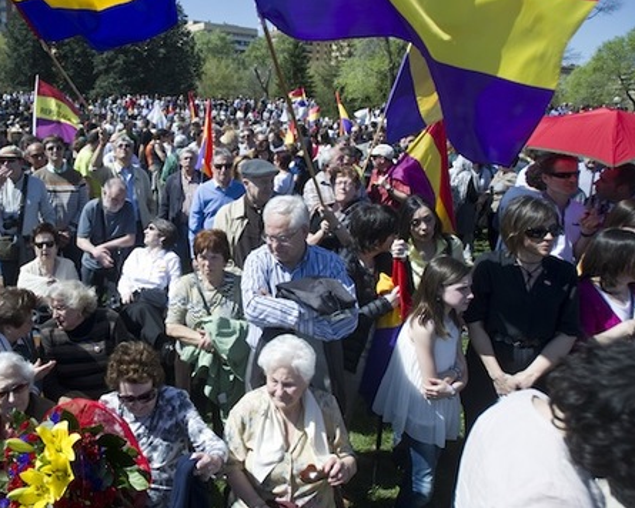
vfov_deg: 54.7
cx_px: 181
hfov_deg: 63.2
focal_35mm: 26
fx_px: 489
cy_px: 219
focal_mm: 17
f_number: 3.5
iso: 200
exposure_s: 1/1250
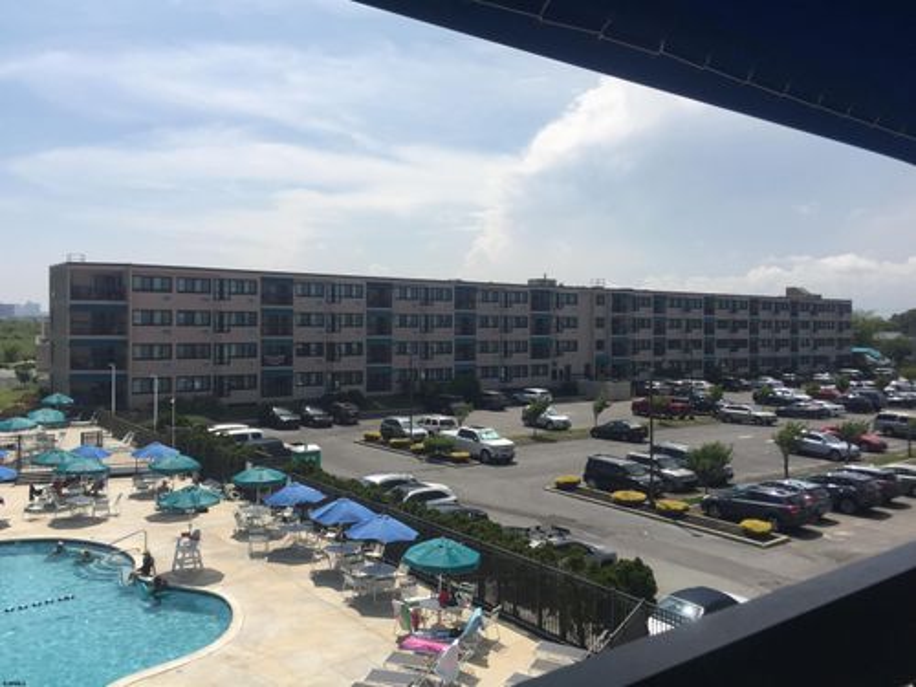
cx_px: 458
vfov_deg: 48.2
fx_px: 767
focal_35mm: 29
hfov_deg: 61.7
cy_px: 344
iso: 32
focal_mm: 4.15
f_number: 2.2
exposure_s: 1/3300
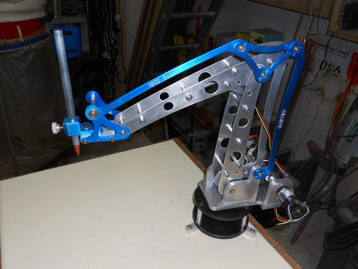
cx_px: 179
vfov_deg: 44.2
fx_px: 331
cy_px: 134
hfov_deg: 56.8
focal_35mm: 32
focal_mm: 5.8
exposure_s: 1/25
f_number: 3.5
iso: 80
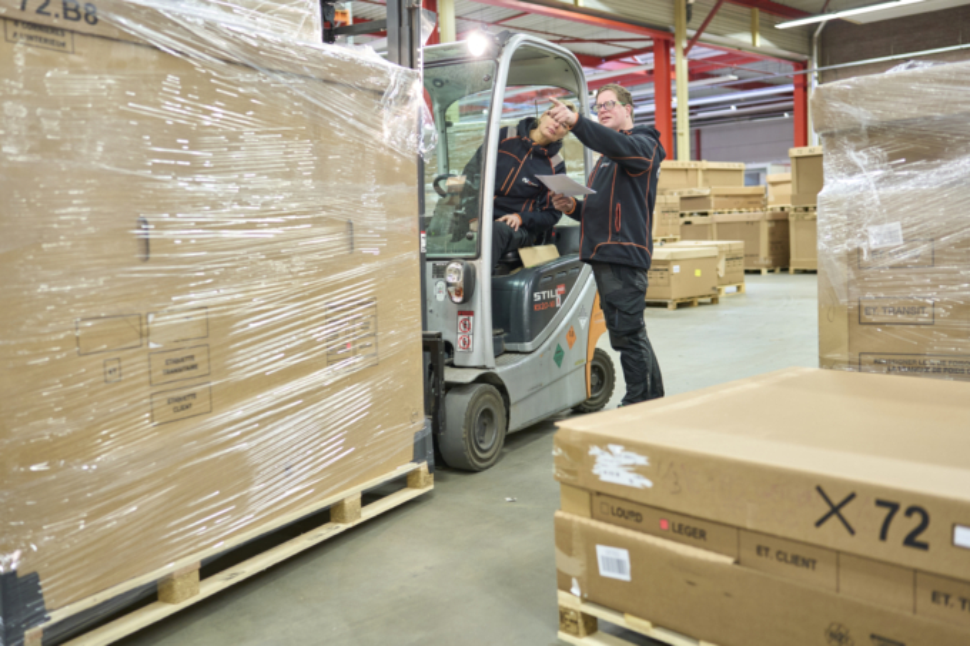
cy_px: 323
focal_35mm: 35
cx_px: 485
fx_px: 943
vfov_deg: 37.8
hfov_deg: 54.4
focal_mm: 35
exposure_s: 1/60
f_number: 1.8
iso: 800
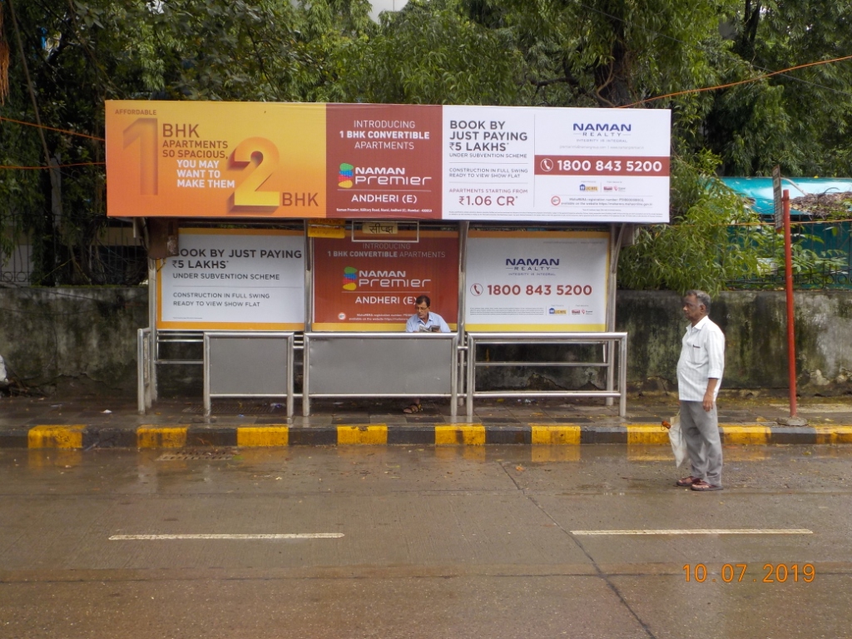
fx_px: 935
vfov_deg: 37.7
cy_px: 320
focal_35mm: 38
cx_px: 426
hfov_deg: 49.0
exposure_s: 1/200
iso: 125
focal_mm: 5.2
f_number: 3.7
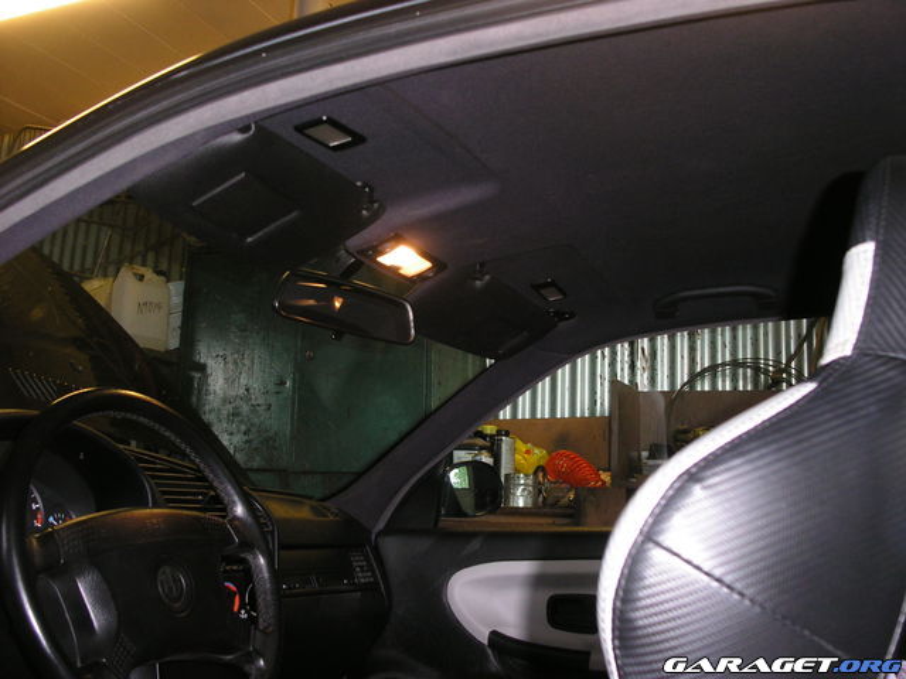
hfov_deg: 49.0
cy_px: 340
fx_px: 995
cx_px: 453
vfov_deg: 37.7
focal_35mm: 38
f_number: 2.8
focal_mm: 7.8
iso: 200
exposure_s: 1/45
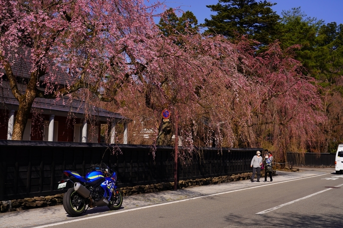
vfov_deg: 29.2
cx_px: 172
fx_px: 438
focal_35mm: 46
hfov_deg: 42.8
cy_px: 114
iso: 100
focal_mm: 46
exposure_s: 1/800
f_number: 5.6
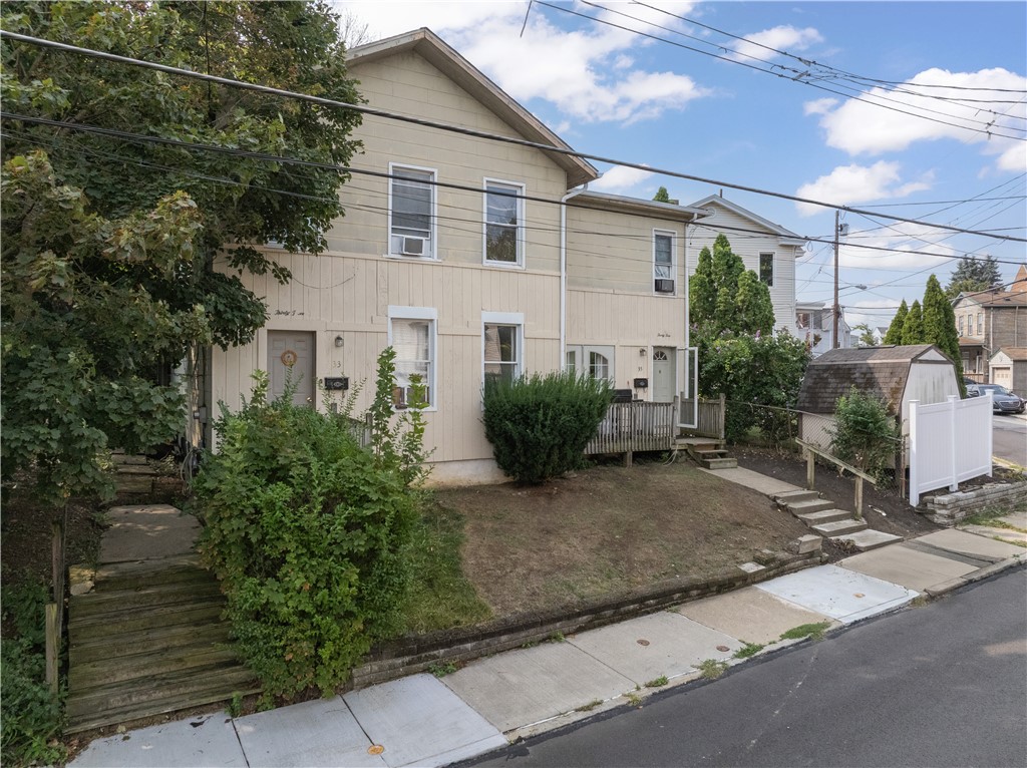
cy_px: 384
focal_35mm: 24
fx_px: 711
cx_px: 514
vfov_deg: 56.7
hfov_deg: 71.6
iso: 800
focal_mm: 12.29
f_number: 5
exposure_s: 1/240
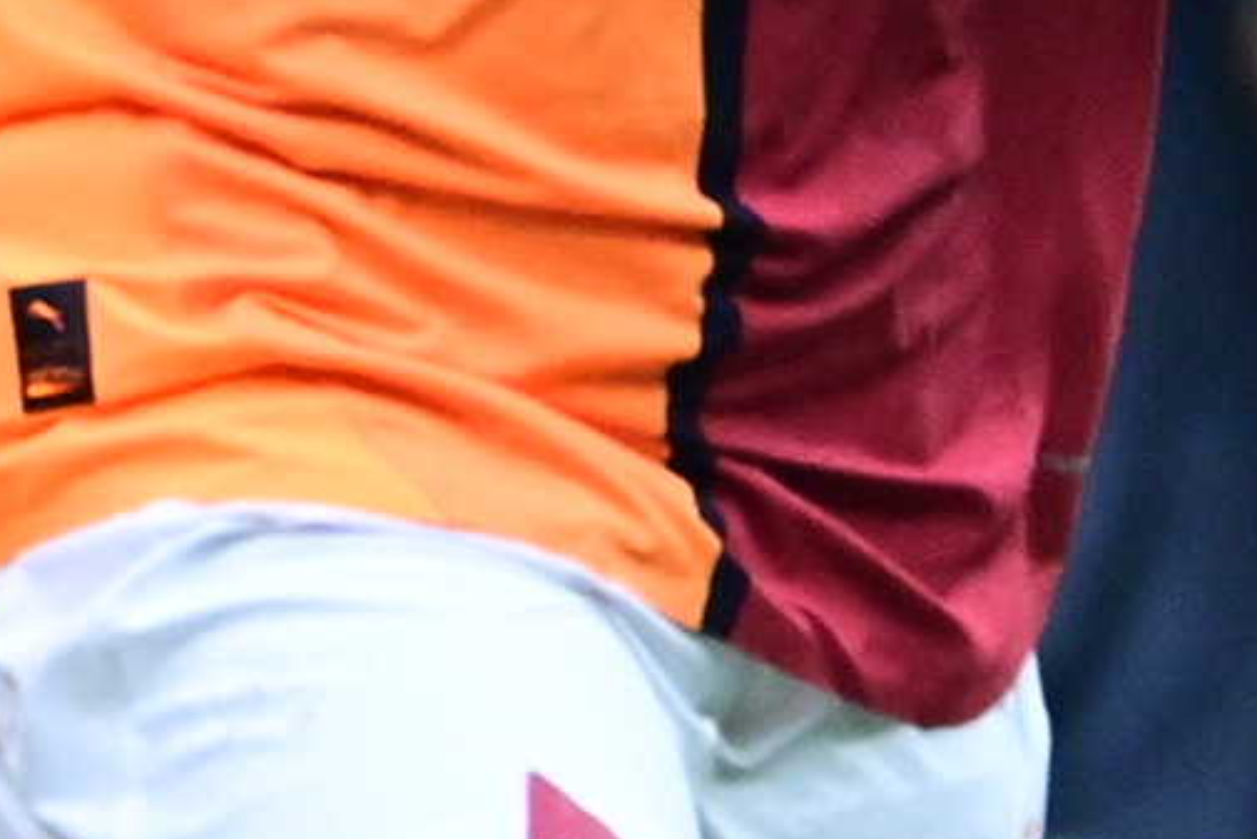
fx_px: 92934
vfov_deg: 0.5
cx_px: 1003
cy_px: -722
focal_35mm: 2661
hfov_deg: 0.8
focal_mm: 560
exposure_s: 1/1250
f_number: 4
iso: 2000
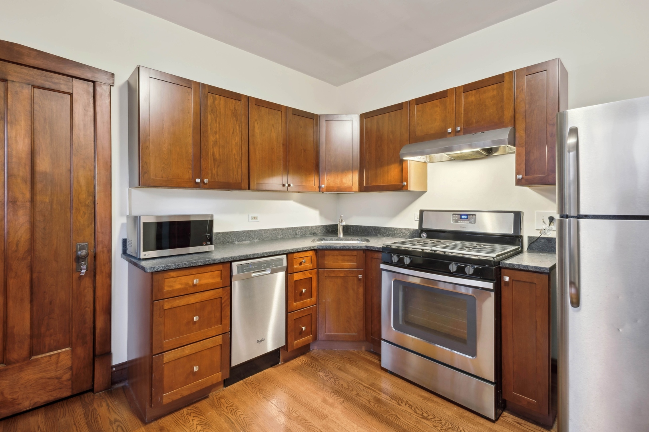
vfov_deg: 77.2
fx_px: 270
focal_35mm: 15
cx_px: 324
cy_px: 216
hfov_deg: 100.4
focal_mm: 10
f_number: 11
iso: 100
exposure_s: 6
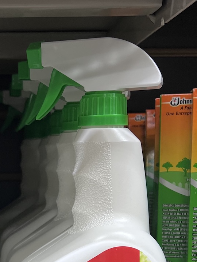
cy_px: 233
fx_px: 584
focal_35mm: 77
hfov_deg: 18.5
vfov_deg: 24.6
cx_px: -11
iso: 100
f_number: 1.5
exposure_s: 1/120
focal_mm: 5.7
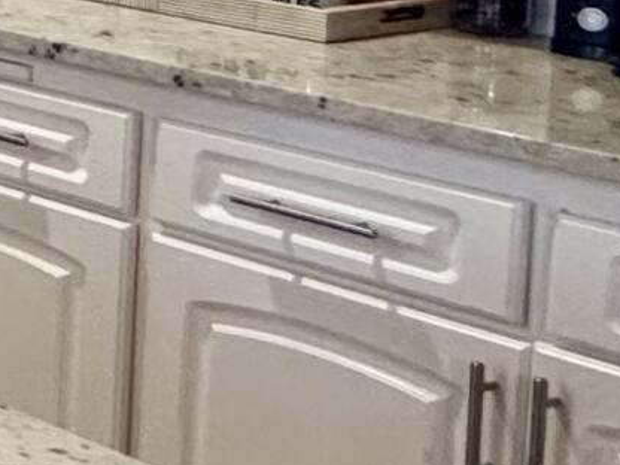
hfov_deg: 11.6
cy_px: -186
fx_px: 1809
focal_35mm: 101
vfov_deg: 13.9
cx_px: -1203
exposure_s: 1/60
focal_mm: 2.22
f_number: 2.2
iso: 320
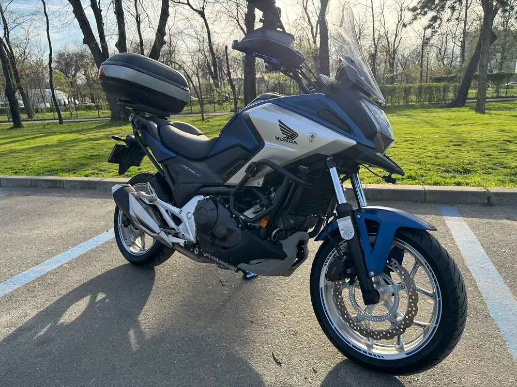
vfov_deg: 56.8
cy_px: 194
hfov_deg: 71.6
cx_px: 258
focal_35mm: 24
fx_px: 358
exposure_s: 1/1112
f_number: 1.78
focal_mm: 6.76
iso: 80
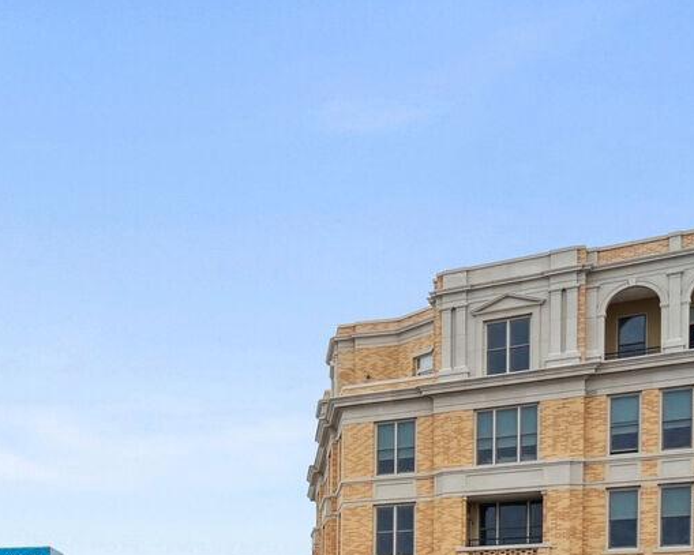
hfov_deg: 27.2
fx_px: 1047
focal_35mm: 51
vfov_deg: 26.6
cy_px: 650
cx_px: -314
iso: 800
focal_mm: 16
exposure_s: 1/800
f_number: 11
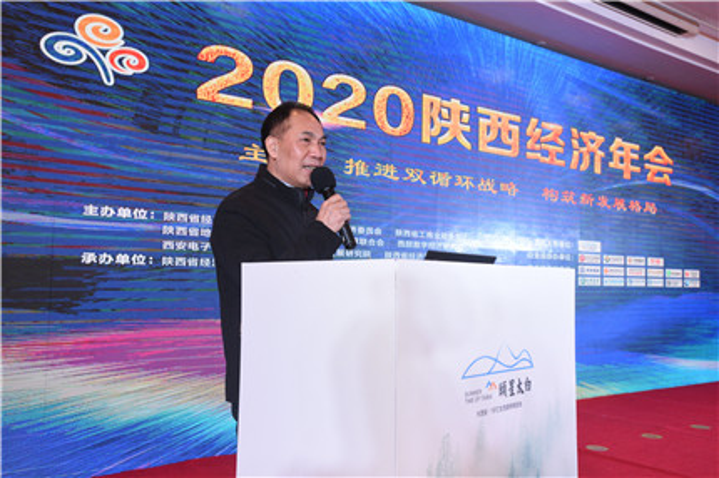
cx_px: 360
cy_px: 239
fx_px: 698
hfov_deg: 54.5
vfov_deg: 37.8
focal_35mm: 35
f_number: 5
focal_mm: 35
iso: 1600
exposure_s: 1/250
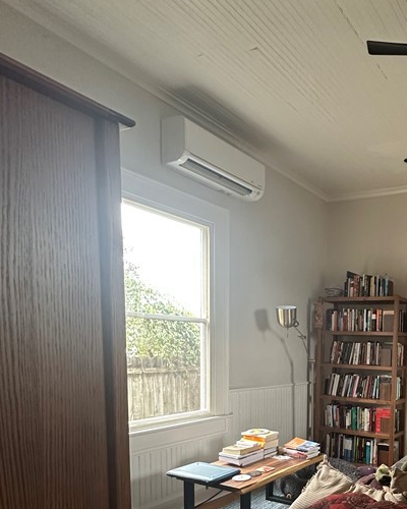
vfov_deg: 58.8
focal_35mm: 28
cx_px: 387
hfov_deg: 45.3
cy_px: 384
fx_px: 422
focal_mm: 2.22
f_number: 2.2
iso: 320
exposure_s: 1/60
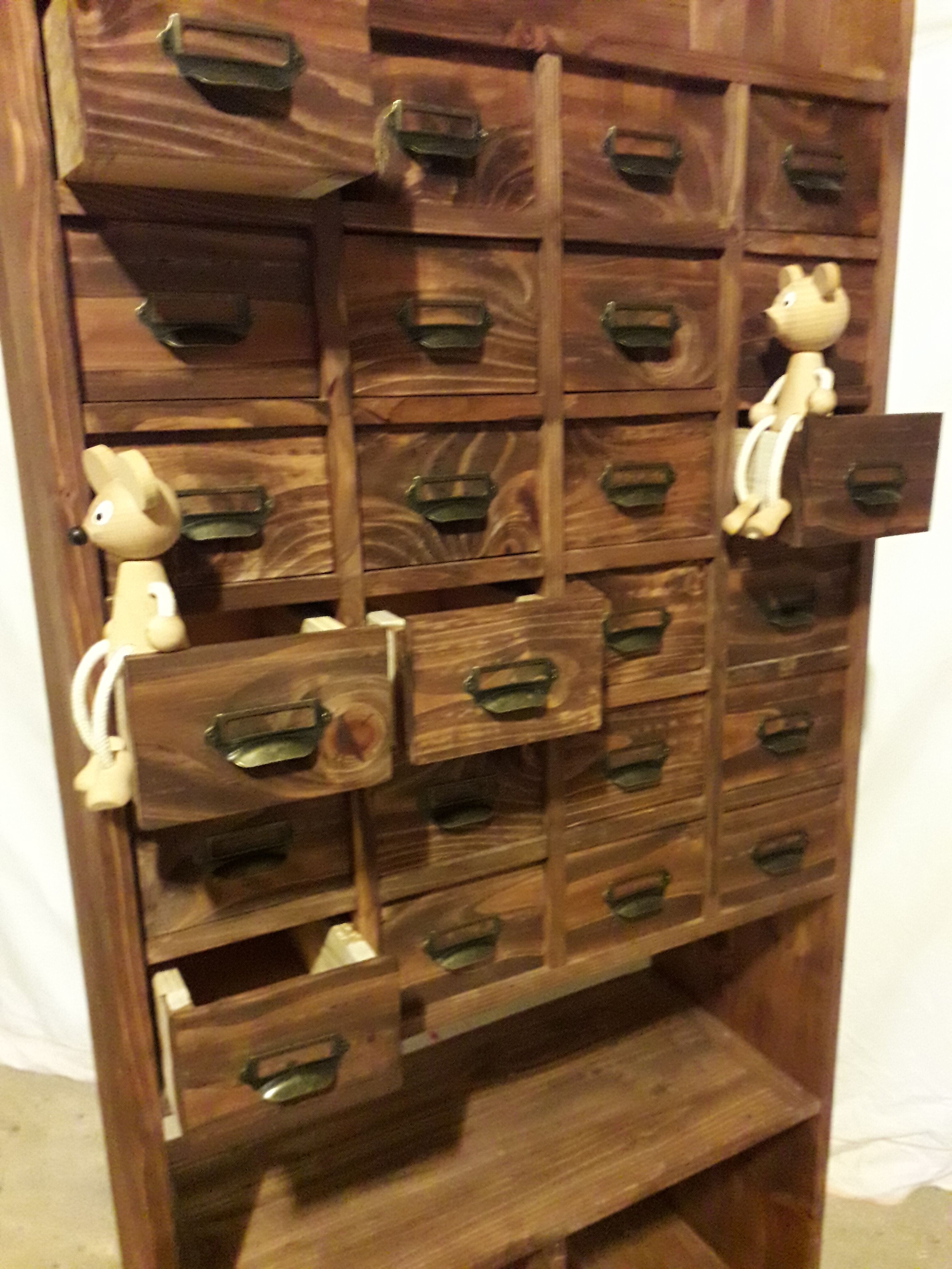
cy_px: 634
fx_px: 990
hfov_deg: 51.4
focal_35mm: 27
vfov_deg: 65.3
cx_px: 476
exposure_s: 1/10
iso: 800
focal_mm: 3.6
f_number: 1.9
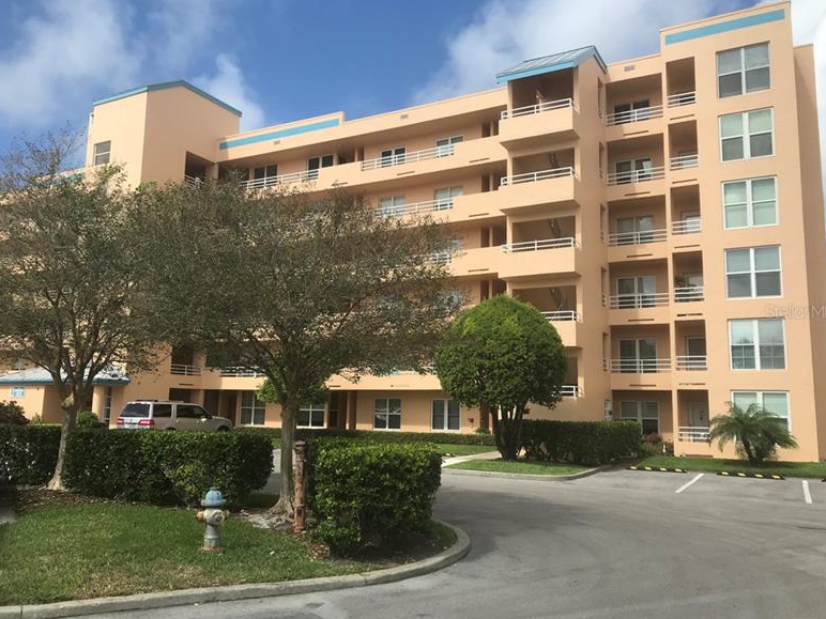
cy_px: 311
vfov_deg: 48.2
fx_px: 692
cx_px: 416
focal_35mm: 29
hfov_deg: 61.7
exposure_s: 1/2227
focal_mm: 3.99
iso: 20
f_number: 1.8
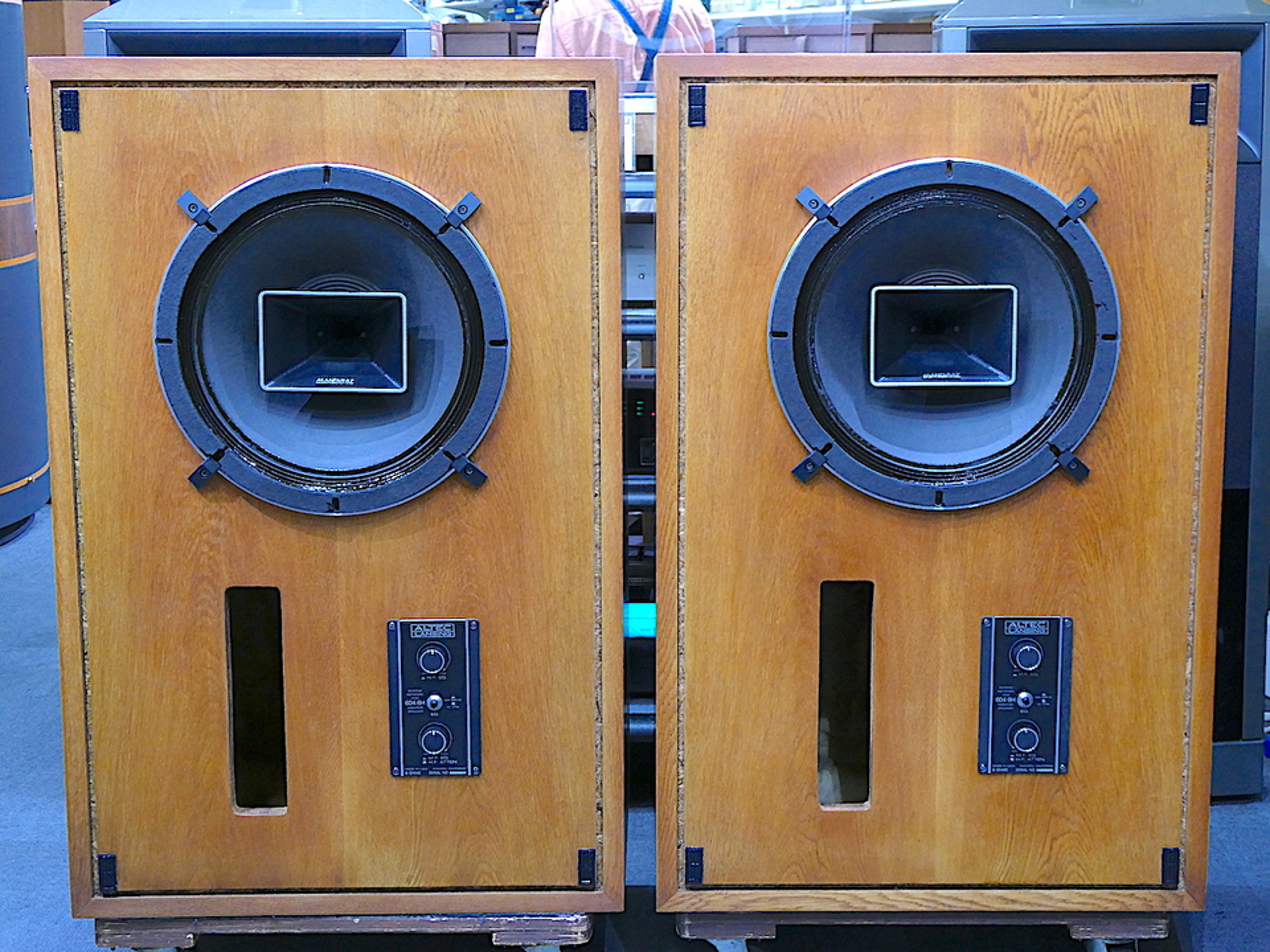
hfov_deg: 33.8
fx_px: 2091
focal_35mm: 57
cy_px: 476
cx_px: 635
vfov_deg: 25.7
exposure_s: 1/5
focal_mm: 10.3
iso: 200
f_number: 4.2
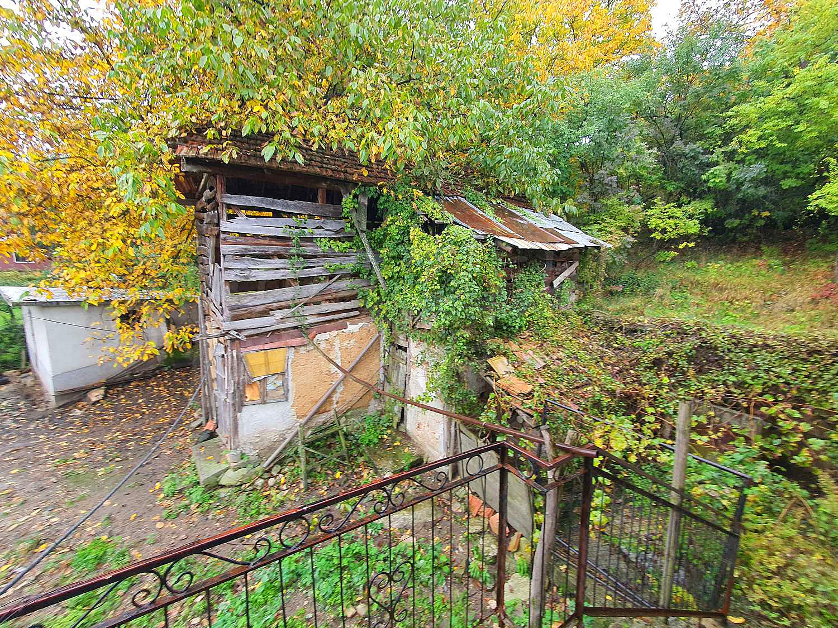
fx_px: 315
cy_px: 314
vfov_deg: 89.9
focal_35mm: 13
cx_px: 419
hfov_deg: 106.2
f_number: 2.2
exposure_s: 1/50
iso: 50
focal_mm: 1.8
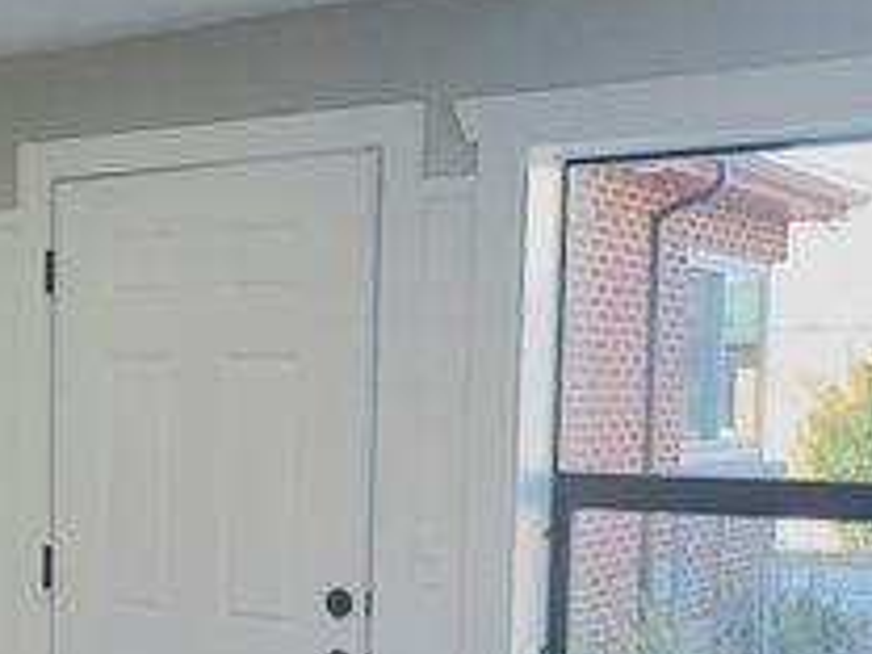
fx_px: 1738
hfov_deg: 26.9
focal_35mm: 69
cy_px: 549
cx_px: 46
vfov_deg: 21.0
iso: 320
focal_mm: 2.22
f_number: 2.2
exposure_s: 1/100
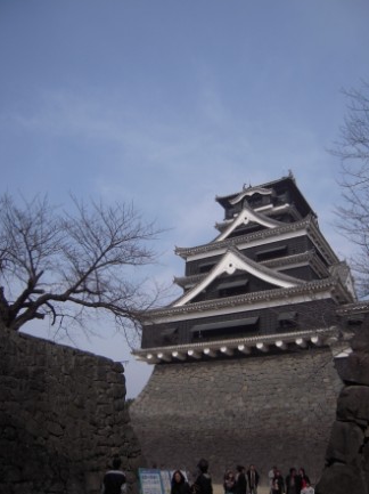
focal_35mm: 29
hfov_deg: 48.2
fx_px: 413
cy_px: 246
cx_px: 188
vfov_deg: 61.7
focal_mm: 5
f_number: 5.4
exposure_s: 1/640
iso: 100
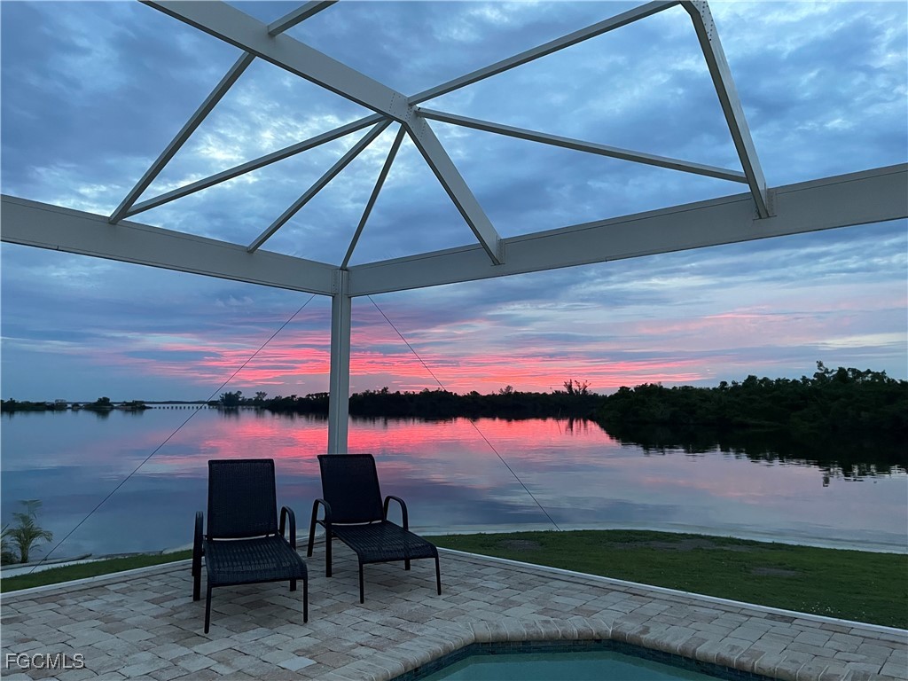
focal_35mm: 26
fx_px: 682
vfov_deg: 53.1
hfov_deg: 67.3
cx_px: 454
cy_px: 340
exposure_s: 1/40
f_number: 1.6
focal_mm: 4.2
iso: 400
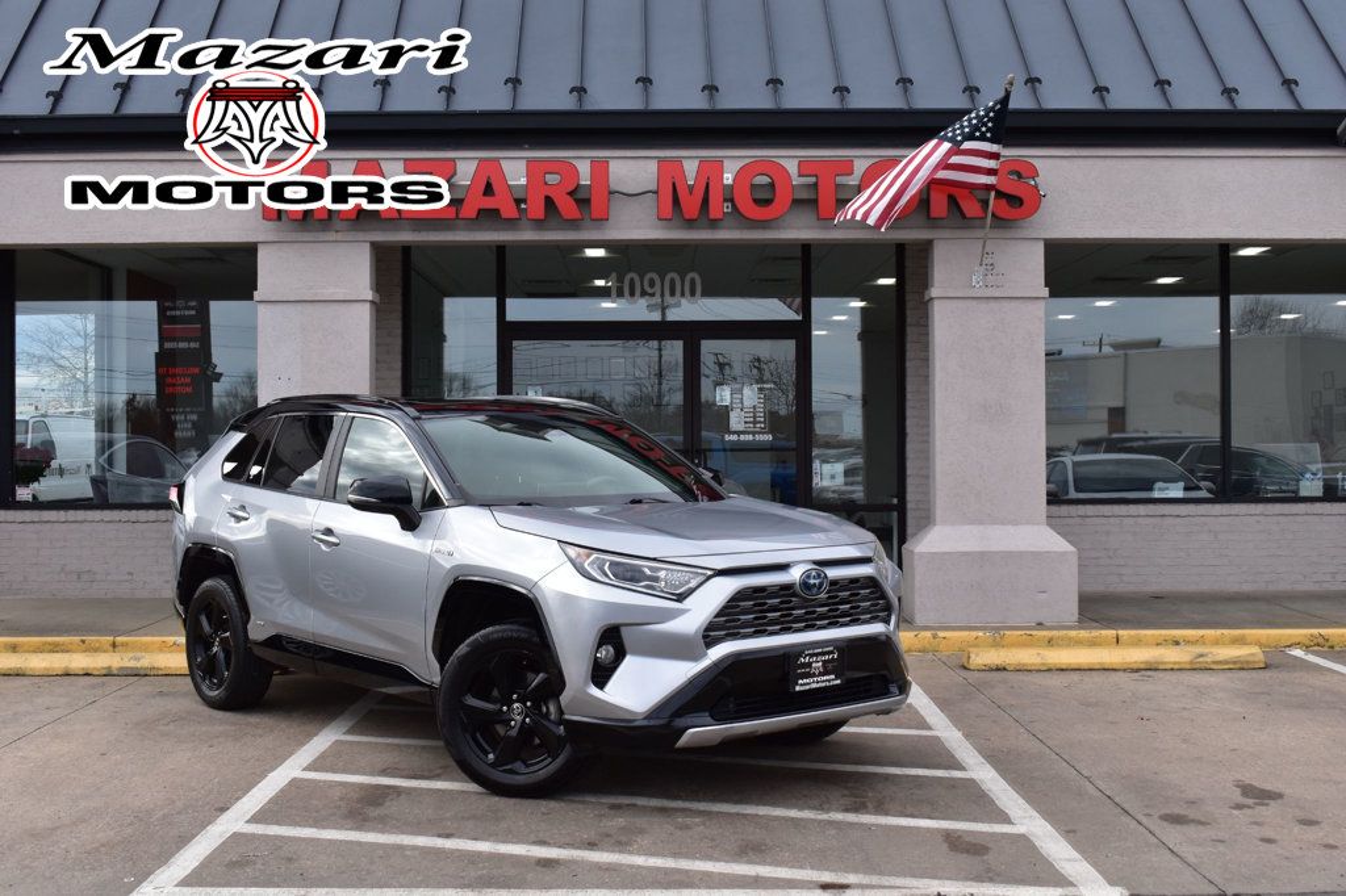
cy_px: 448
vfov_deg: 30.8
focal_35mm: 44
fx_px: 1626
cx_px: 673
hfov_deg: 45.0
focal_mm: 29
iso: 400
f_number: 11
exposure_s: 1/320
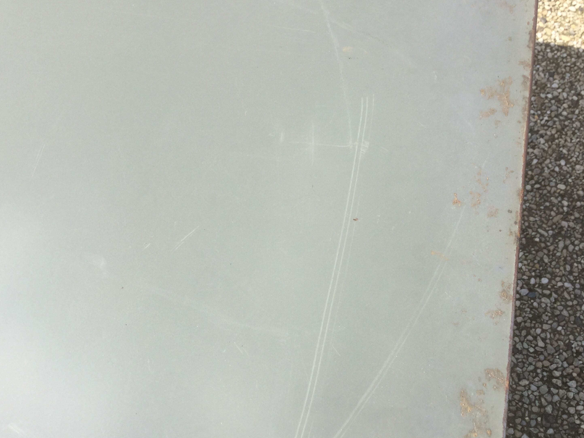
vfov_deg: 40.7
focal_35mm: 35
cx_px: 295
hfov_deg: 52.6
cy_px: 241
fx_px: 590
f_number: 2.4
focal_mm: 3.3
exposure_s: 1/959
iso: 25
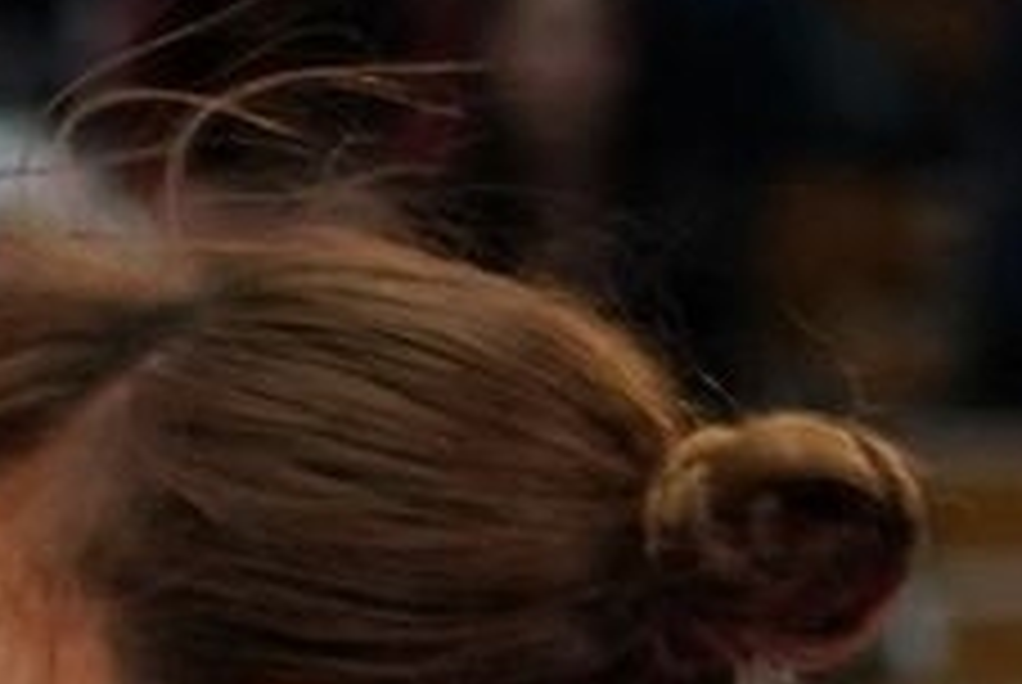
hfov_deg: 2.5
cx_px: -833
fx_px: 23621
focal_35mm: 831
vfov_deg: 1.7
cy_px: 1876
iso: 1250
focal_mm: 70
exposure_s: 1/1000
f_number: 2.8
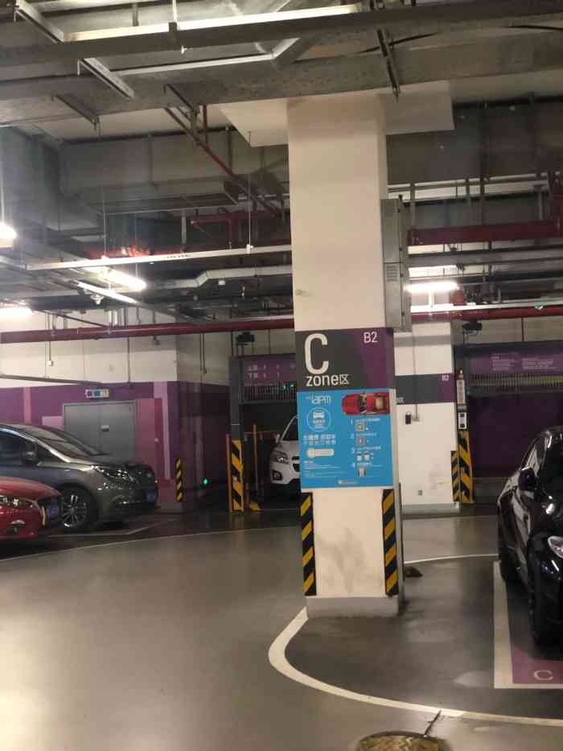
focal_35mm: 52
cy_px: 376
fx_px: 1127
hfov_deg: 28.0
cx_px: 282
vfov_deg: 36.8
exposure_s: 1/8
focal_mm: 6
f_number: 2.4
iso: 160
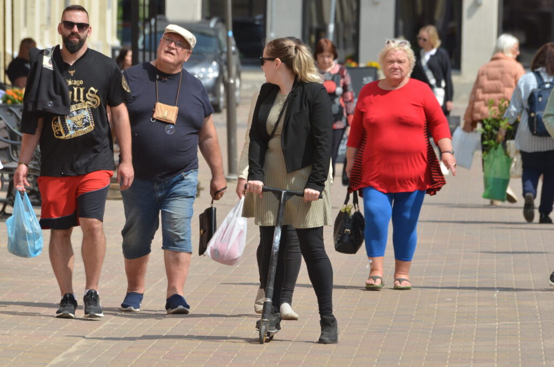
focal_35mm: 405
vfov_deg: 3.4
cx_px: 277
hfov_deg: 5.1
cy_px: 184
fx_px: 6219
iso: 400
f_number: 10
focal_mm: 270
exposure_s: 1/640
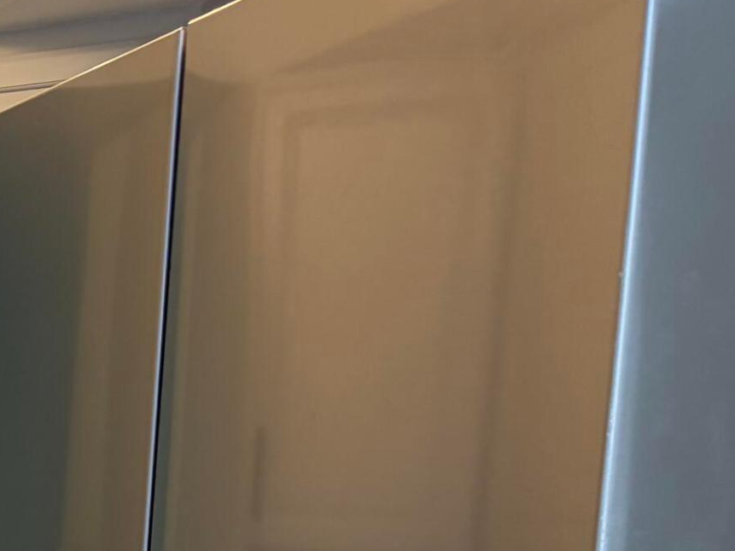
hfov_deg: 18.8
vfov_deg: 16.4
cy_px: 637
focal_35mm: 87
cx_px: -470
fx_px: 1848
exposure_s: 1/60
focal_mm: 5.96
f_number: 1.6
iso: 100
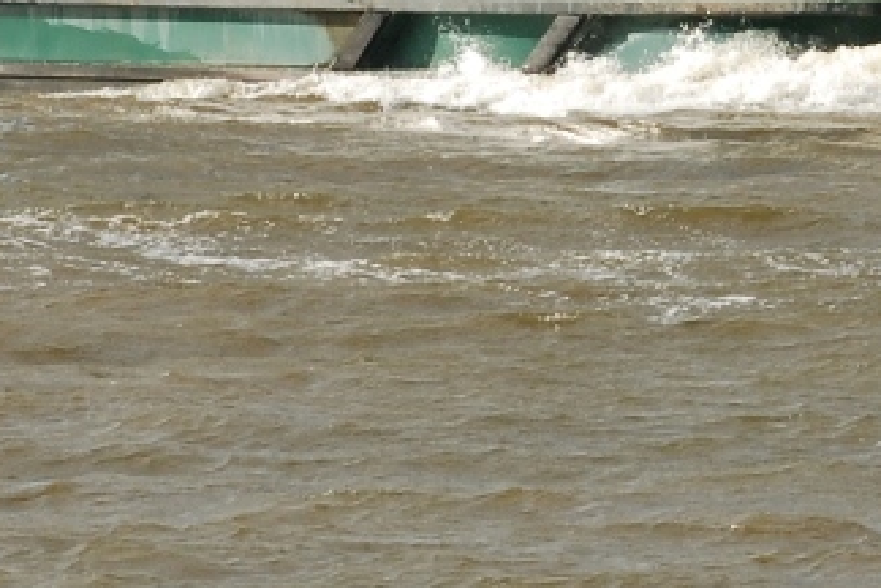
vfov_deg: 4.1
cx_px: 487
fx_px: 8124
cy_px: -328
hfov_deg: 6.2
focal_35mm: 332
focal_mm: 70
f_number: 10
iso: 180
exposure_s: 1/250
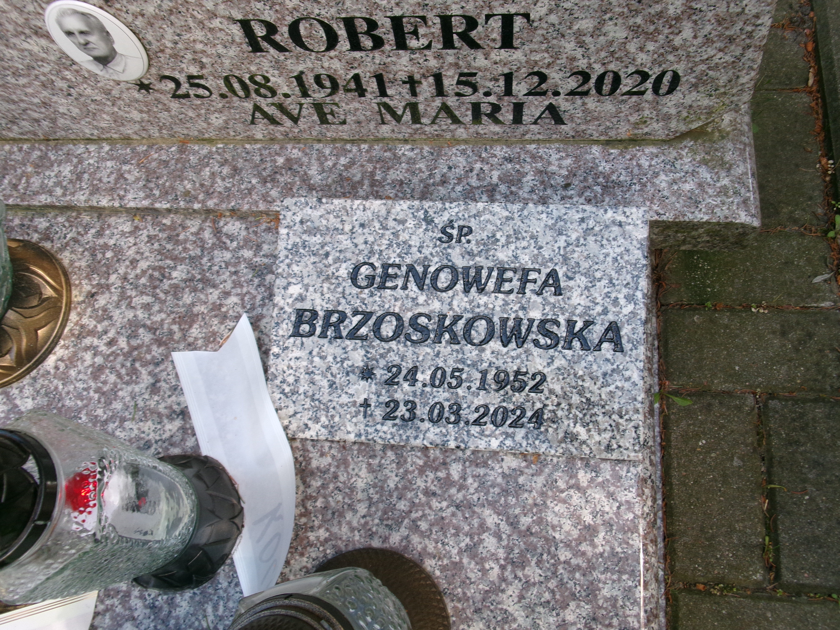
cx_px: 420
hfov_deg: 63.4
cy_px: 315
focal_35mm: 28
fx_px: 679
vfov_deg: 49.7
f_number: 3.9
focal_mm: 5.1
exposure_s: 1/100
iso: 100
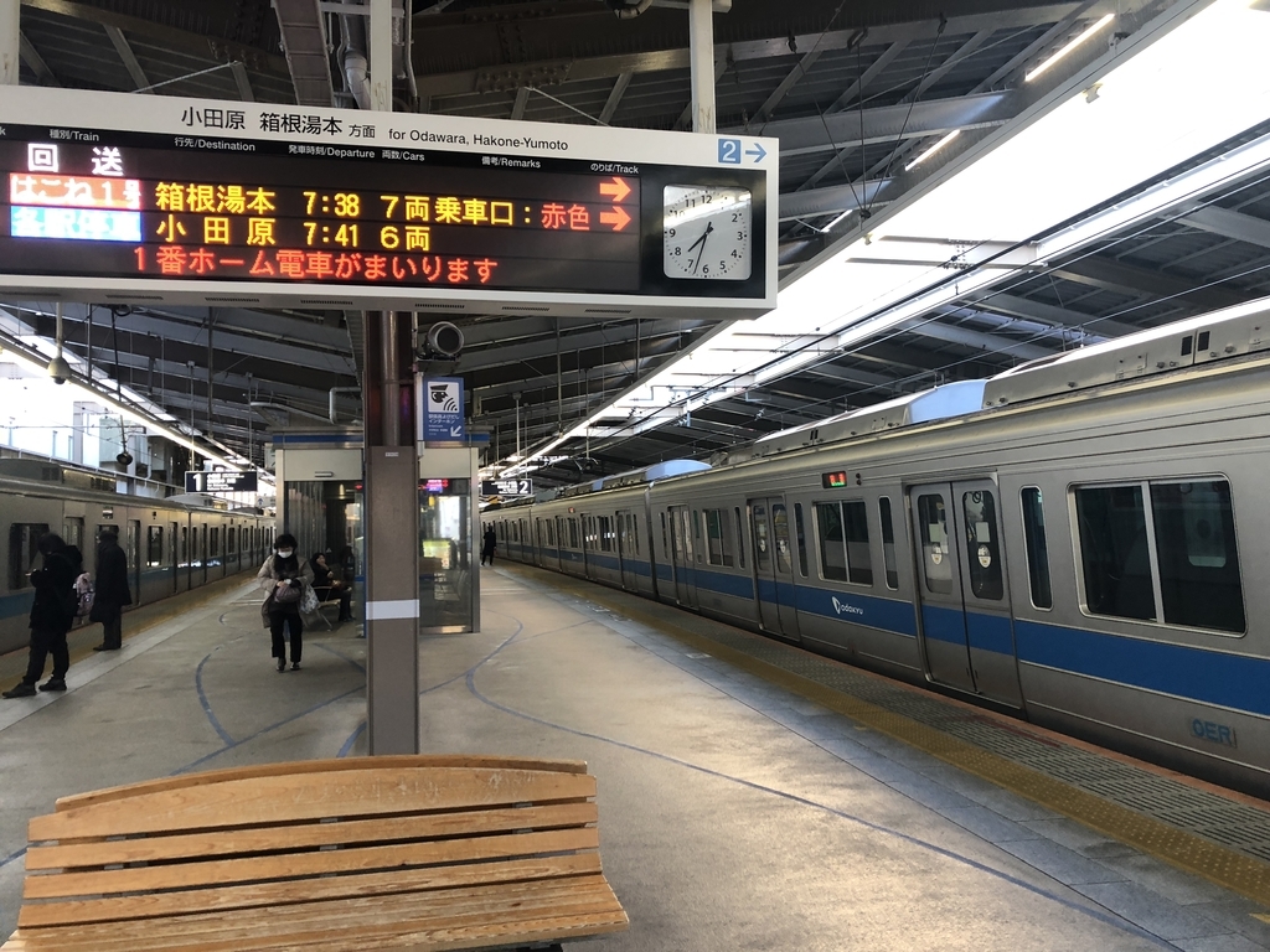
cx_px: 635
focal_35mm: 29
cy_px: 476
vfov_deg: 48.2
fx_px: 1064
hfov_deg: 61.7
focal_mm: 3.99
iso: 40
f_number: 1.8
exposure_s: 1/25
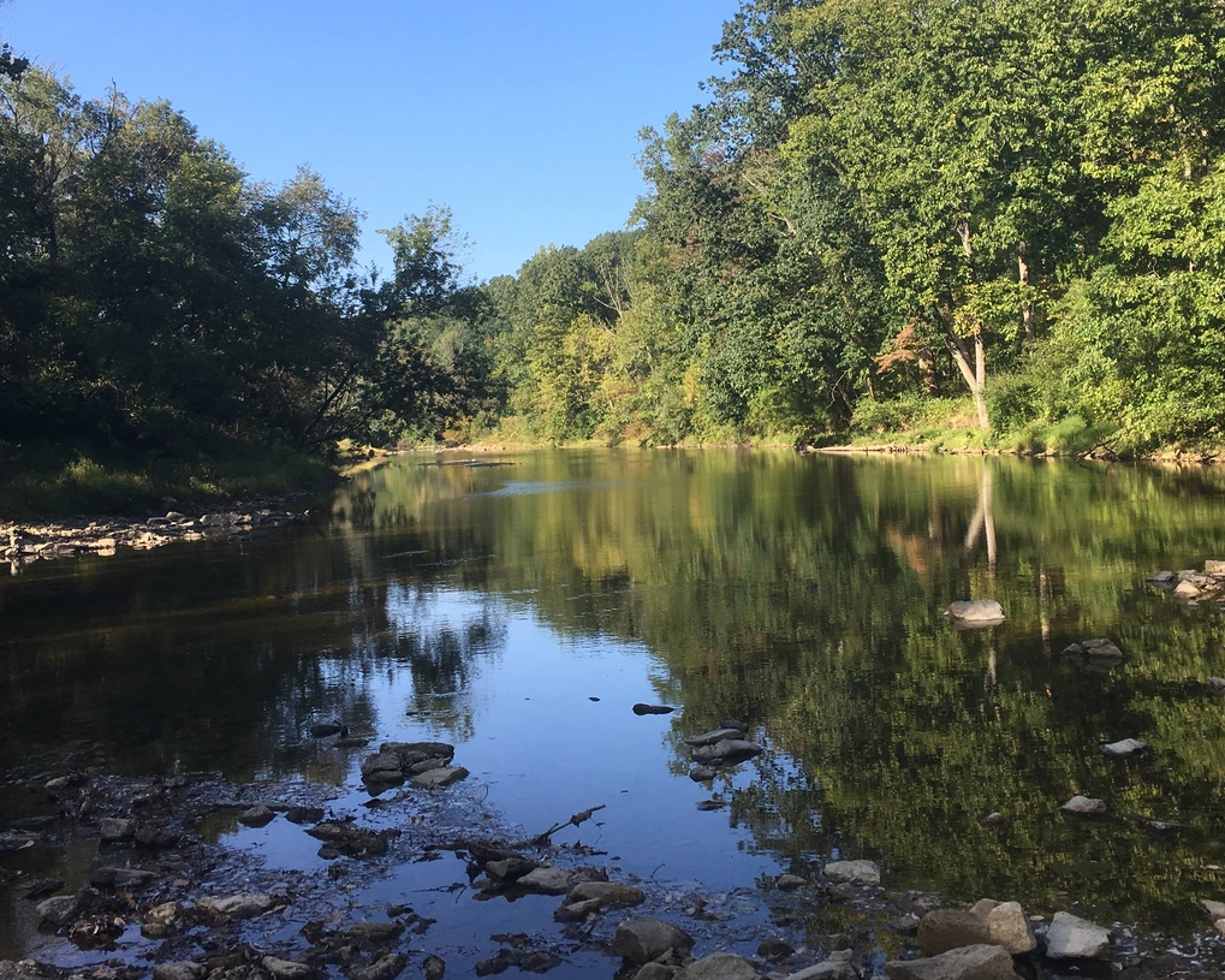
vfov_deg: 37.1
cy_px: 358
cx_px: 646
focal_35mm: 40
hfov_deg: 45.8
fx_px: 1450
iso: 25
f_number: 2.2
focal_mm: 4.15
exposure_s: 1/801
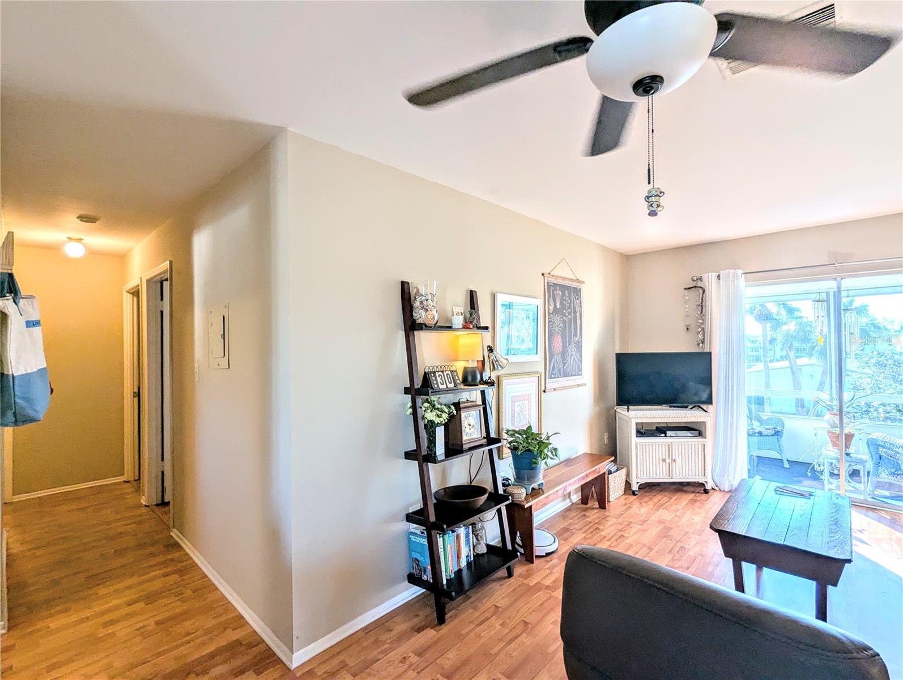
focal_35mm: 16
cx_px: 452
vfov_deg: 78.2
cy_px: 340
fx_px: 418
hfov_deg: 94.4
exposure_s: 1/120
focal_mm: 2.35
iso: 62
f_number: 2.2
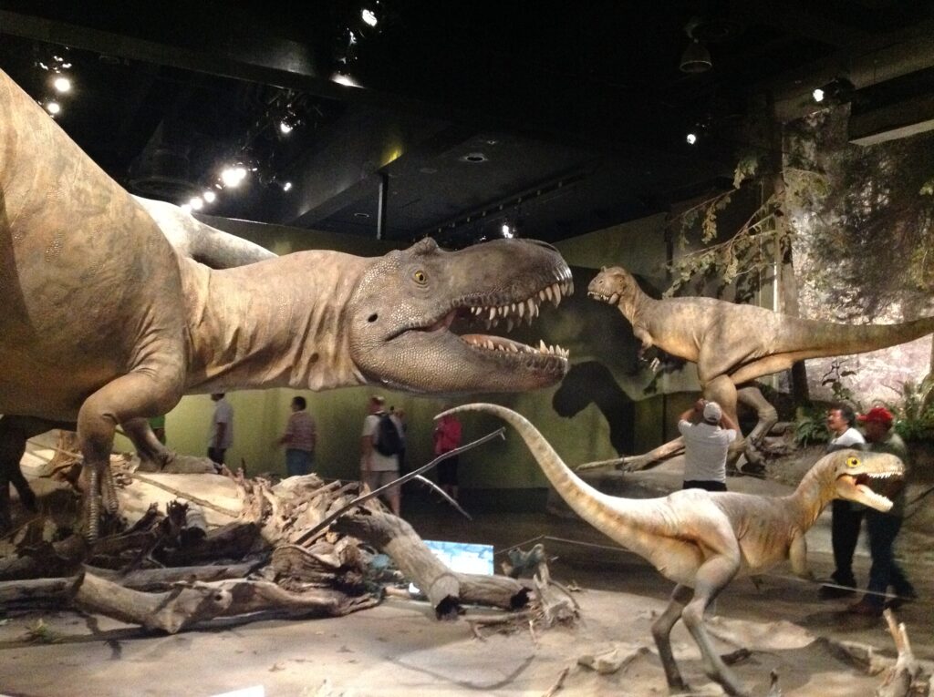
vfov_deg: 40.6
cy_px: 348
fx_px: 943
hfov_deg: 52.7
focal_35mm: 35
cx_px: 467
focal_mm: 4.28
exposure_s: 1/15
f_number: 2.4
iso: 800
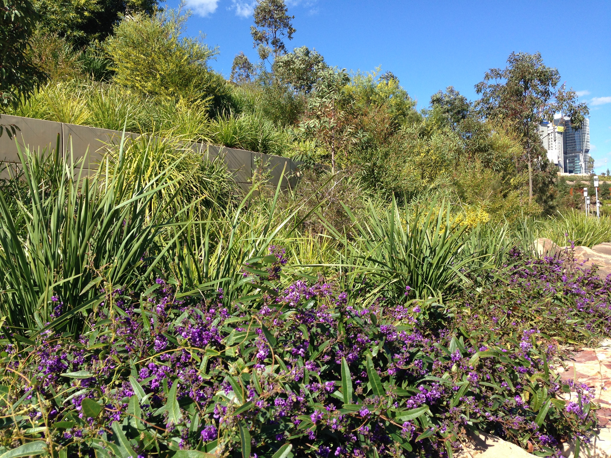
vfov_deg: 42.9
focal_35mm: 33
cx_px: 306
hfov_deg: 55.4
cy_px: 229
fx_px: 582
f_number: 2.4
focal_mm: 4.12
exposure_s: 1/1004
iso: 50
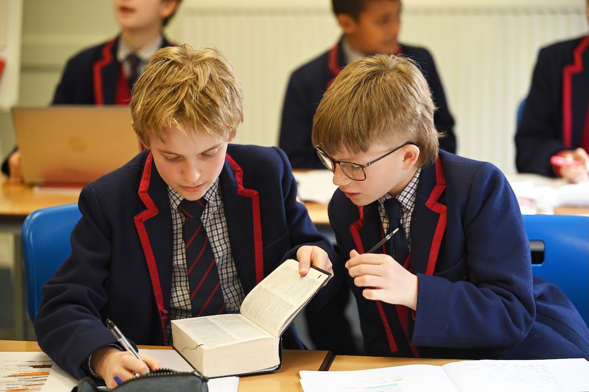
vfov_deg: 12.4
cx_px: 294
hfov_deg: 18.6
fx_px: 1799
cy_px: 196
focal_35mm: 110
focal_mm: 110
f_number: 3.2
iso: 1250
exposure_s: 1/500
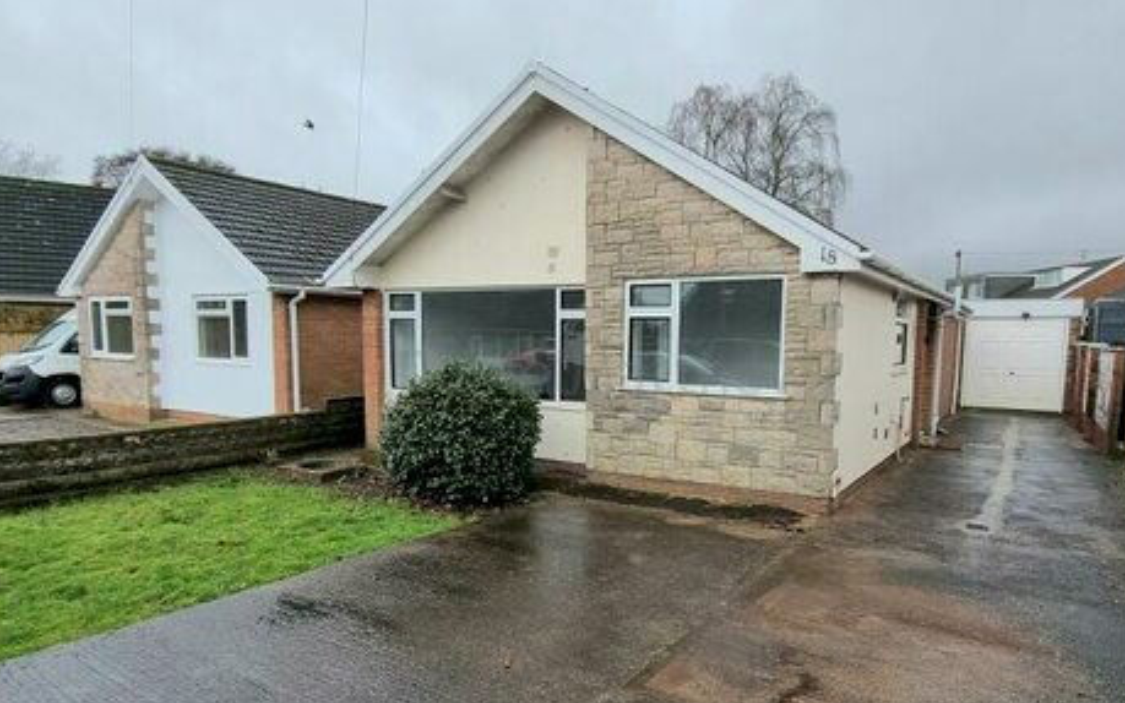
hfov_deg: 82.1
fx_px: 644
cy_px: 386
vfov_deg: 57.2
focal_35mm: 21
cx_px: 603
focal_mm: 2.2
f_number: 2.2
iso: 50
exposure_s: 1/345
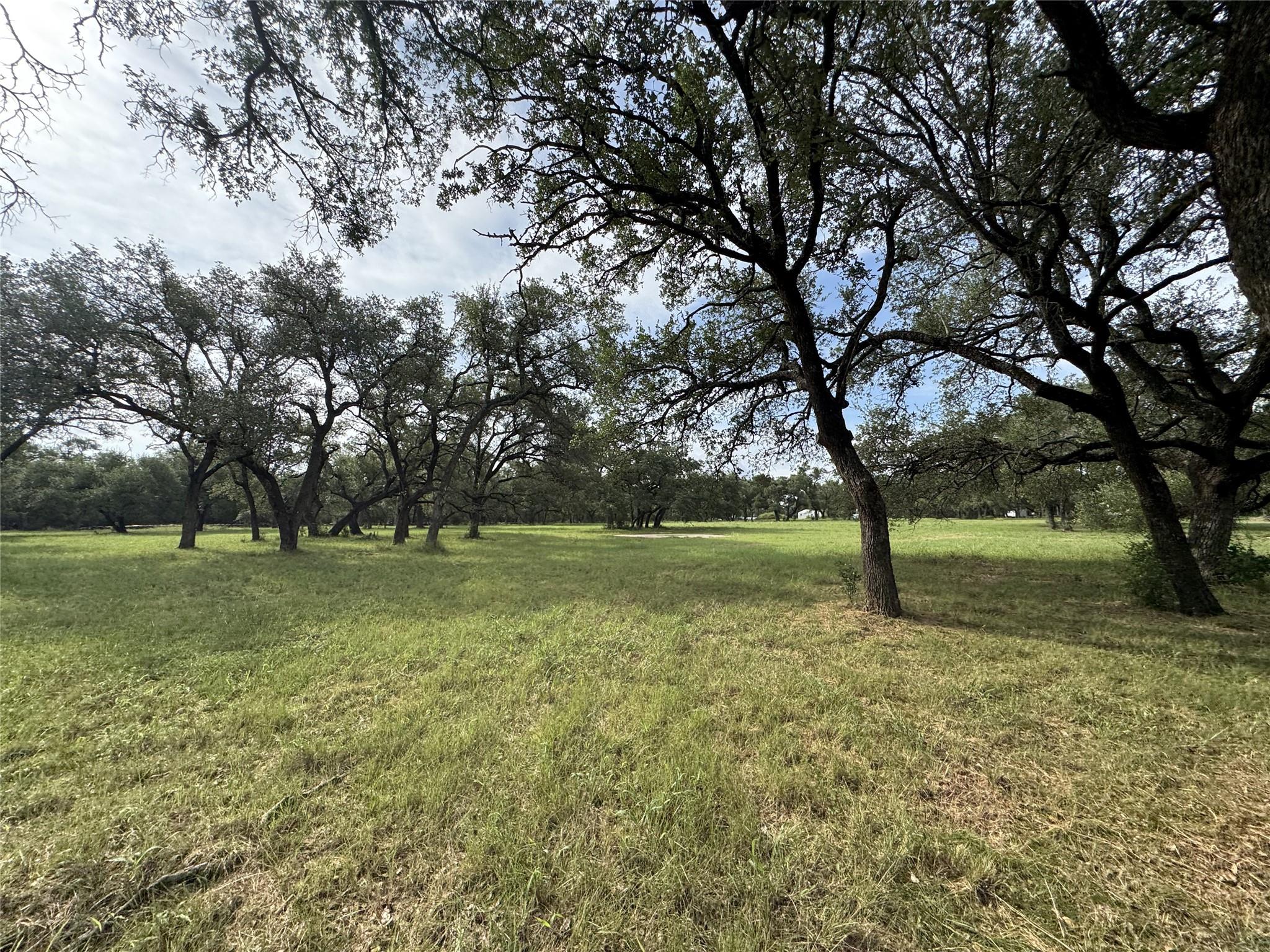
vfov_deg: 85.7
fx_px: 514
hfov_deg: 102.1
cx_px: 635
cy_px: 476
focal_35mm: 14
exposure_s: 1/605
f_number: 2.2
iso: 40
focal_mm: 2.22
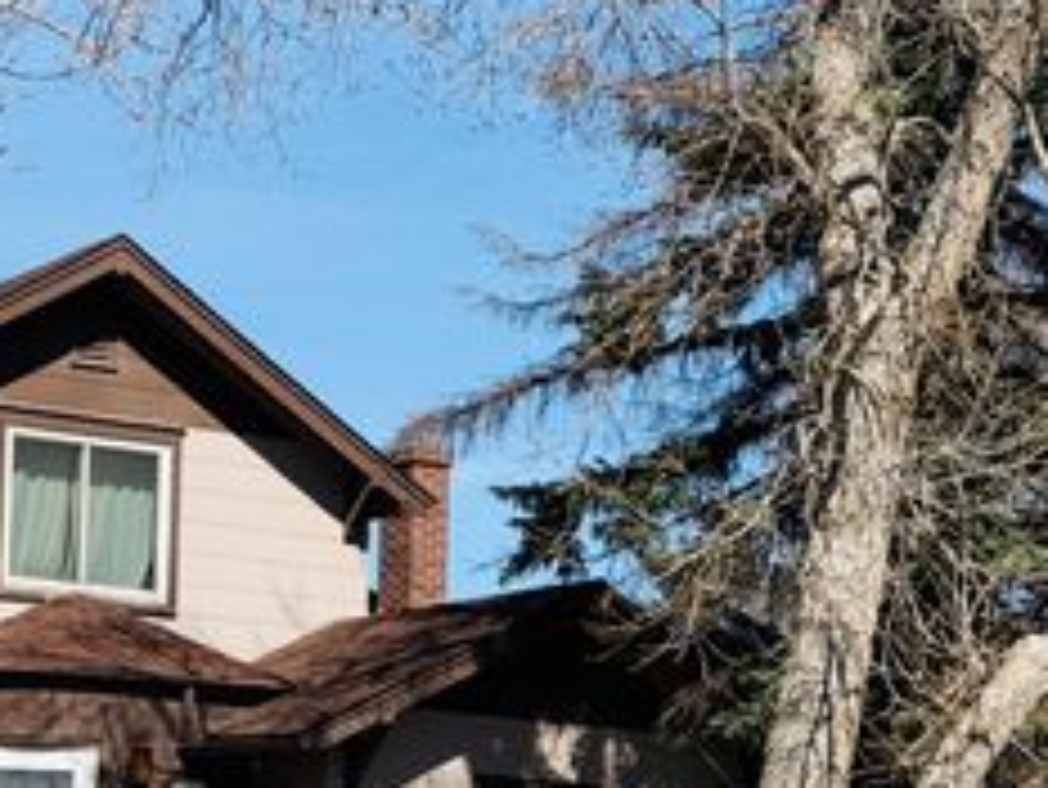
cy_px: 610
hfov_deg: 18.5
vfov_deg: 14.3
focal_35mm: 103
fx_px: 3120
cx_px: -54
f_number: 1.78
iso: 64
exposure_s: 1/6024
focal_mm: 6.76
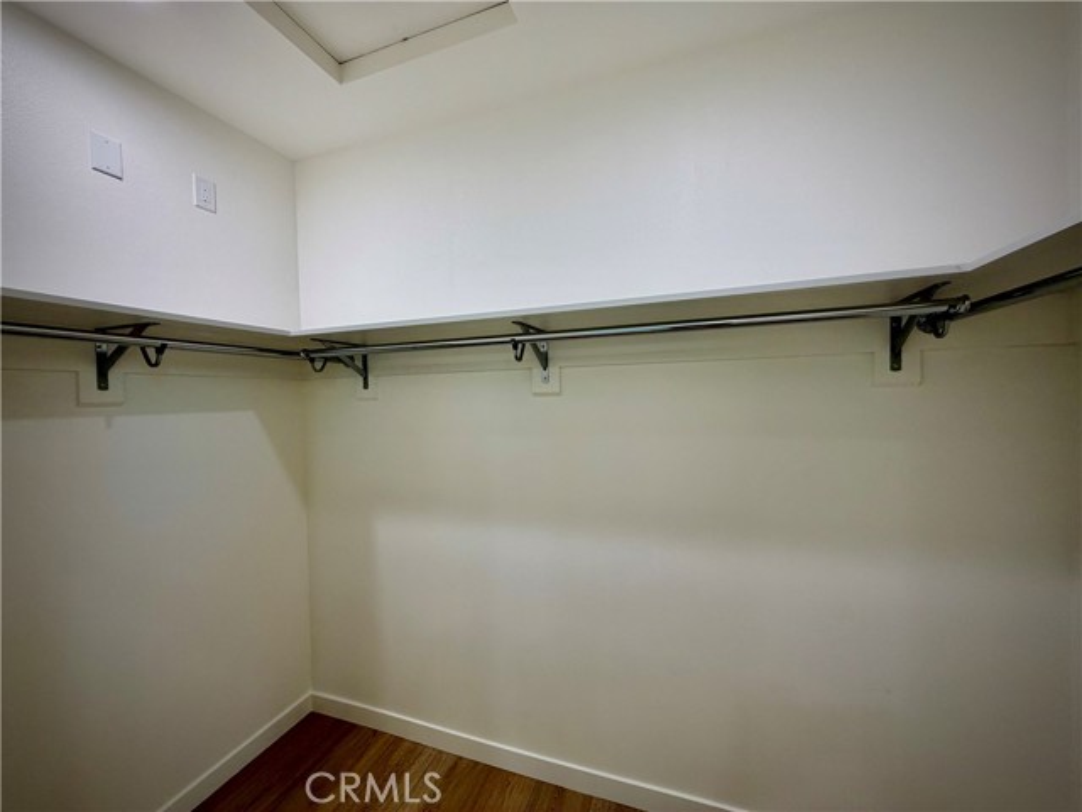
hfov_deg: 102.1
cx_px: 541
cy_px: 406
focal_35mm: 14
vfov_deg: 85.7
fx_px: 438
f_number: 2.2
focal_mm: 2.22
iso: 125
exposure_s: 1/120
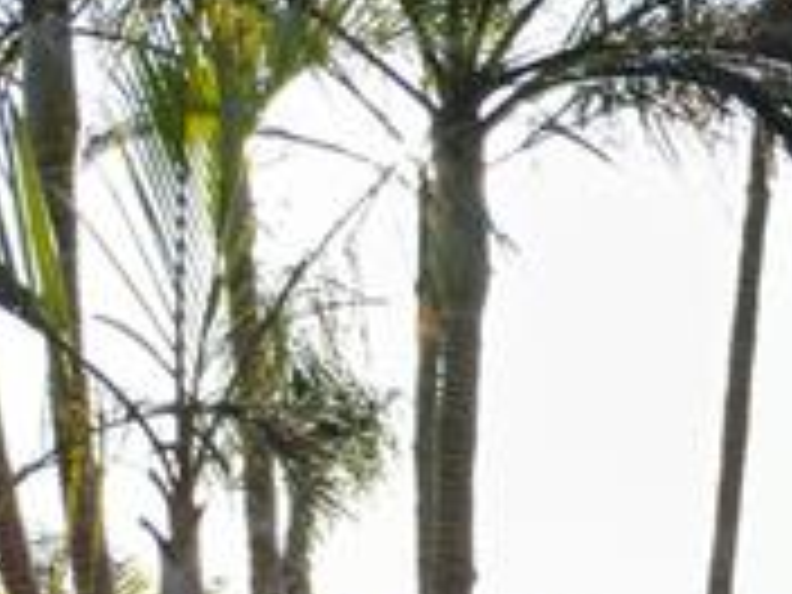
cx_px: 2200
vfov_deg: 10.5
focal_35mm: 140
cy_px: 594
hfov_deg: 10.8
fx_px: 3203
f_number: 1.7
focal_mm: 6.72
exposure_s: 1/2500
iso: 130
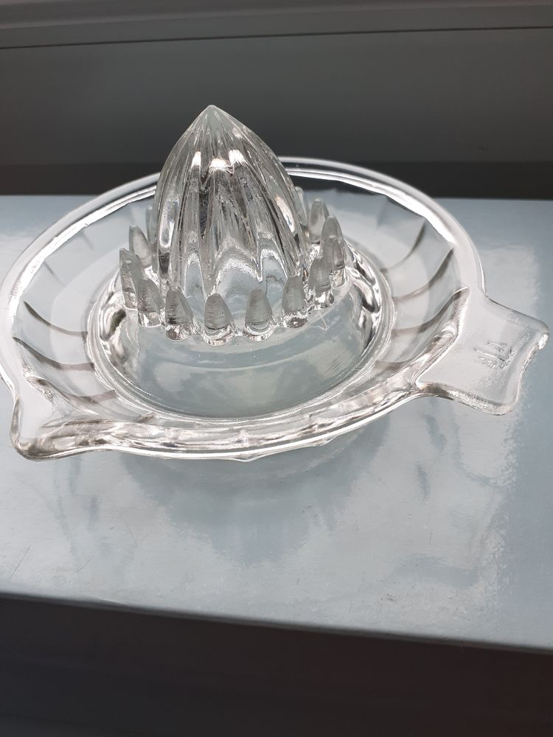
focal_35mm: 27
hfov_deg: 51.4
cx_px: 276
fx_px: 575
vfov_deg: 65.3
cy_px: 368
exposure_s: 1/218
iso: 40
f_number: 1.9
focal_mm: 3.6
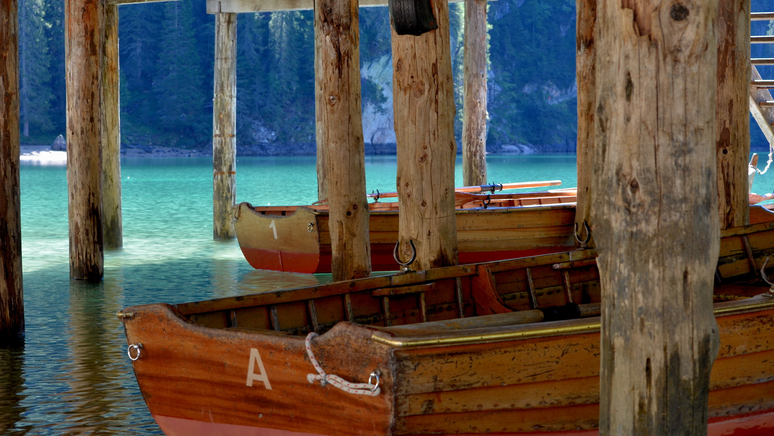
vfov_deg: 14.0
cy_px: 210
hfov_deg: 24.6
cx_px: 387
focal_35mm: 87
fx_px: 1776
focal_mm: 55
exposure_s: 1/30
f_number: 9
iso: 160
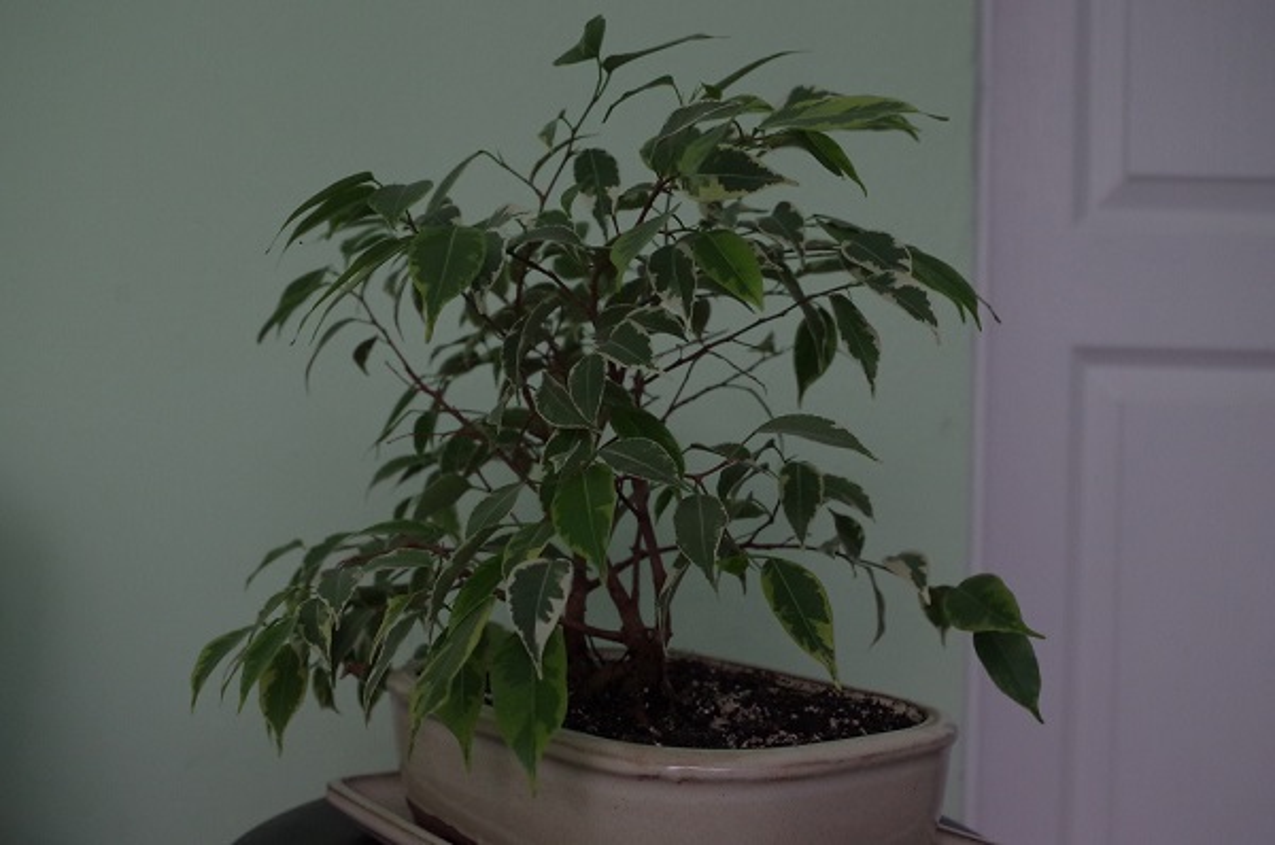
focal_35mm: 39
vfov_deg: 34.1
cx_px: 638
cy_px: 422
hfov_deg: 49.6
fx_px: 1379
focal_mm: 26.25
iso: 1600
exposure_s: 1/50
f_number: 5
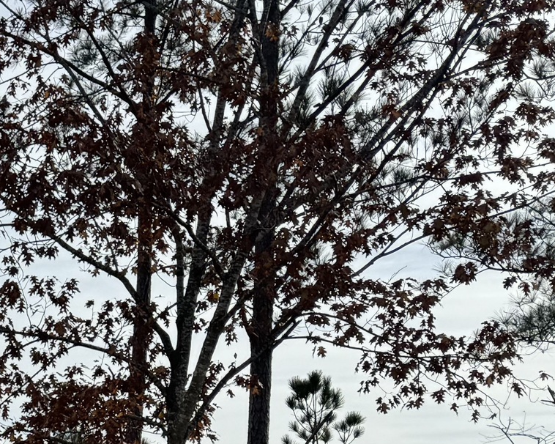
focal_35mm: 95
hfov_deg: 16.5
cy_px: 629
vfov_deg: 15.2
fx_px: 1560
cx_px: -480
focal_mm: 6.76
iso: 80
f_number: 1.78
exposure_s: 1/5348
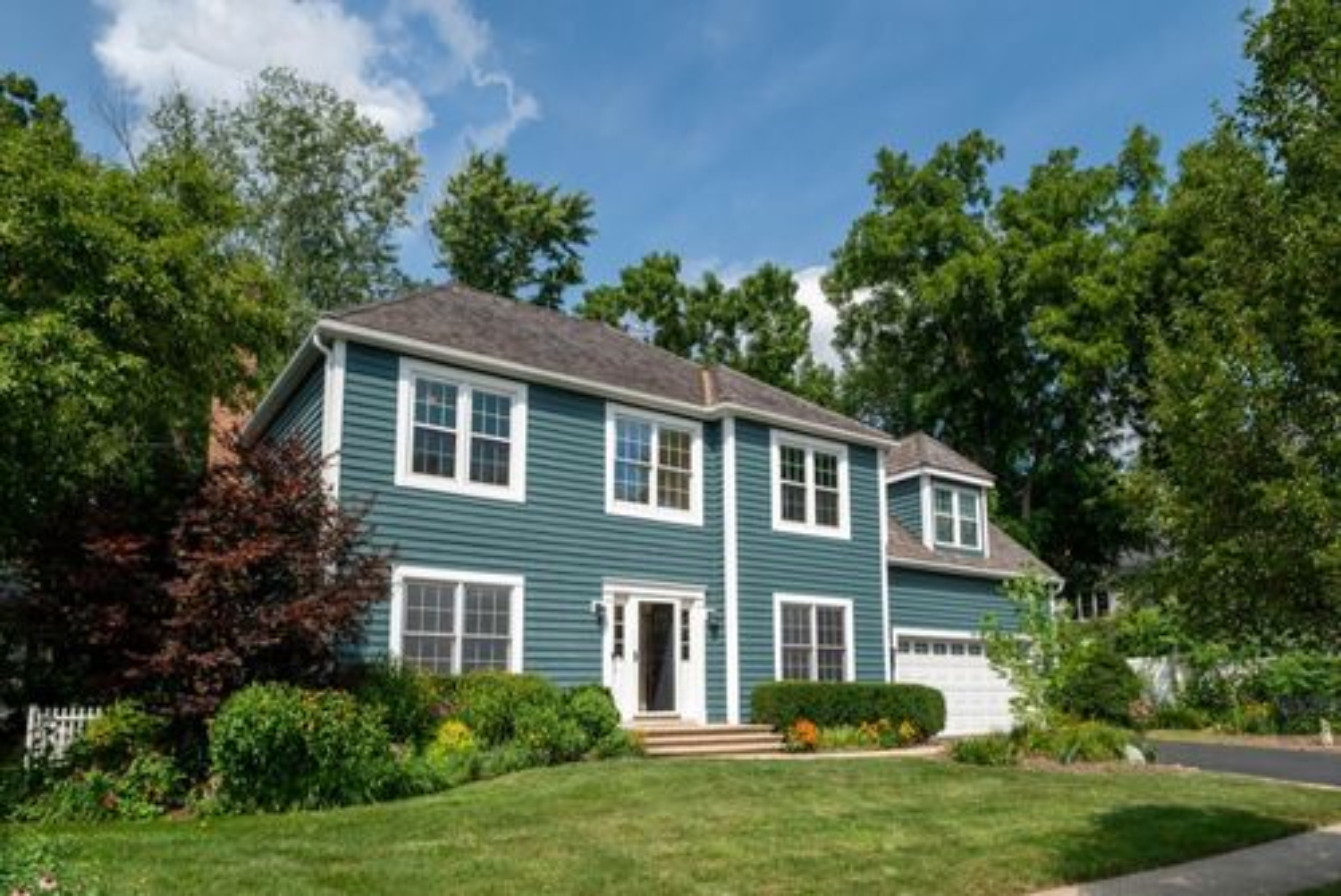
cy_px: 448
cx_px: 670
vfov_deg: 73.8
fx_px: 596
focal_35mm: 16
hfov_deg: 96.7
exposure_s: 1/8000
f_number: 5.6
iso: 800
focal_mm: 16
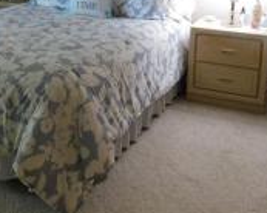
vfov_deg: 27.7
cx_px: 105
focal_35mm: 52
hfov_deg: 35.9
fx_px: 410
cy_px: 11
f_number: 3
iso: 400
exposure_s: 1/15
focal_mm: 4
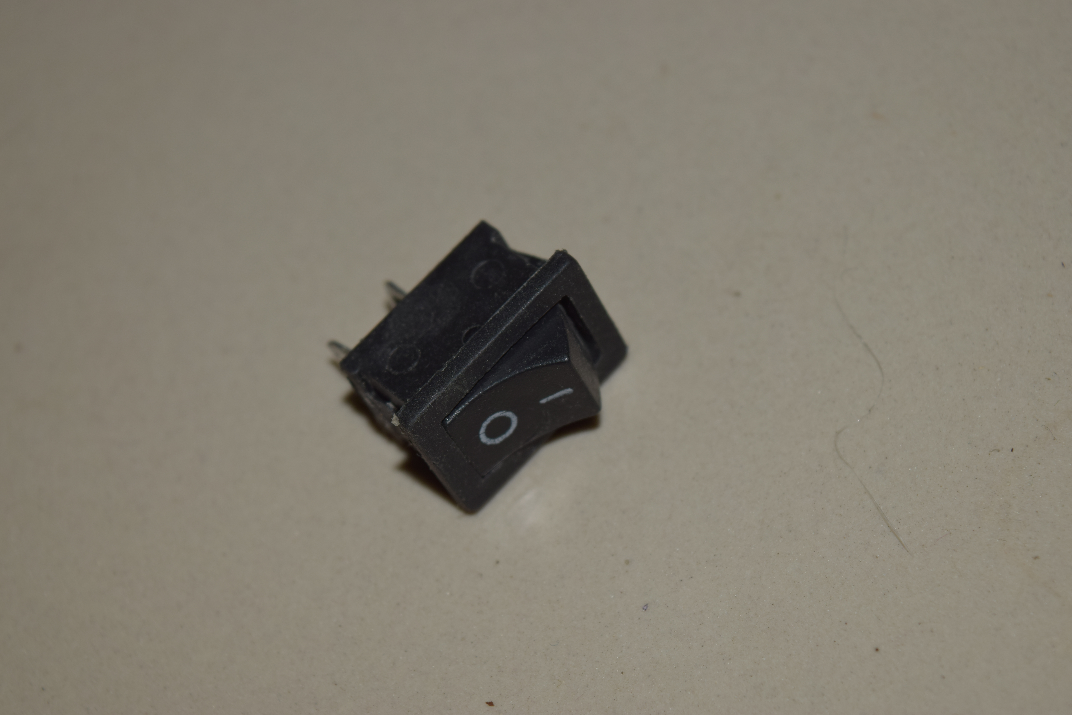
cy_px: 358
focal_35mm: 82
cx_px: 536
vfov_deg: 16.6
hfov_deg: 24.6
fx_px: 2456
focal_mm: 55
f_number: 7.1
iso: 100
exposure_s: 1/60
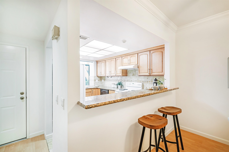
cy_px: 76
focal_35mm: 15
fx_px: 95
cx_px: 114
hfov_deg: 100.4
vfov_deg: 77.3
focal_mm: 10
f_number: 8
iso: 160
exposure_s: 1/2
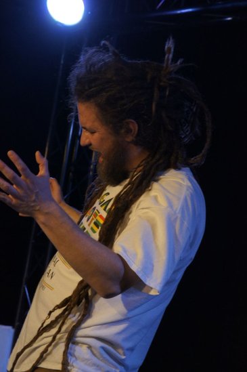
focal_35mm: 105
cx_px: 124
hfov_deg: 13.0
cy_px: 186
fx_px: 1083
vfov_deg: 19.5
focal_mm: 70
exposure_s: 1/160
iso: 1600
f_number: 6.3
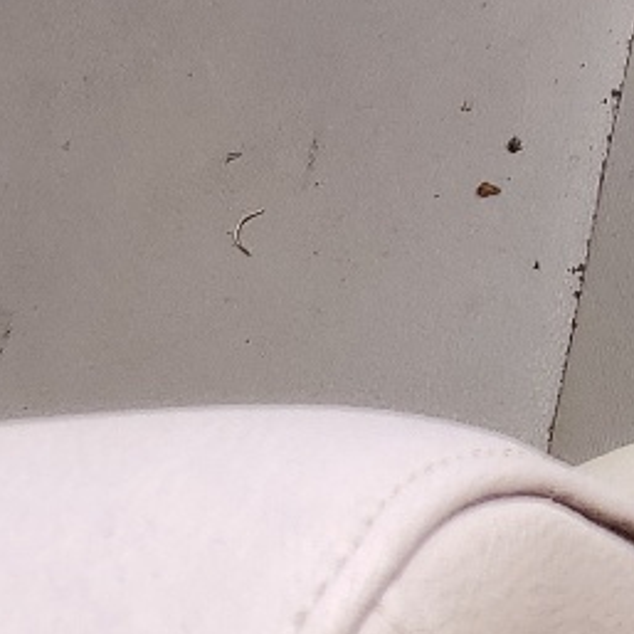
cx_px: 1076
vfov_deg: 11.0
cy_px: -669
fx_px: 2963
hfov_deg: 11.5
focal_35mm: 143
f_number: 1.5
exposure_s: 1/556
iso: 50
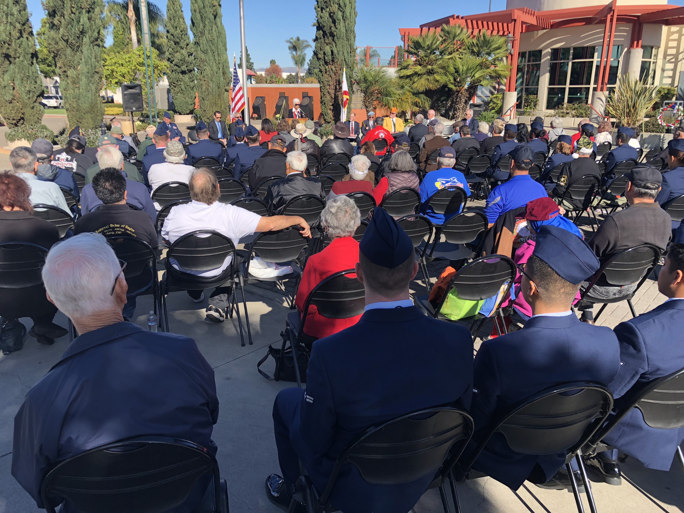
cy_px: 256
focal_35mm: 28
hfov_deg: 63.4
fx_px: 553
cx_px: 342
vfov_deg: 49.7
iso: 20
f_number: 1.8
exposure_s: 1/838
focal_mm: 3.99
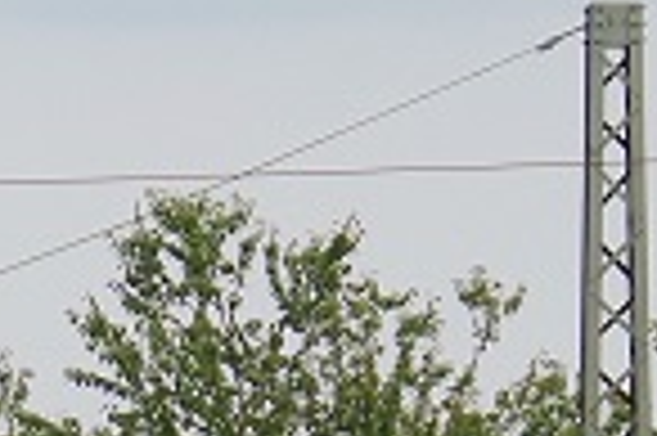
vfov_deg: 1.3
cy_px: 971
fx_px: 18813
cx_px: -1350
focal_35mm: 1032
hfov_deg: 2.0
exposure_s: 1/1000
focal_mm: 97.5
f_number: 5.6
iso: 200
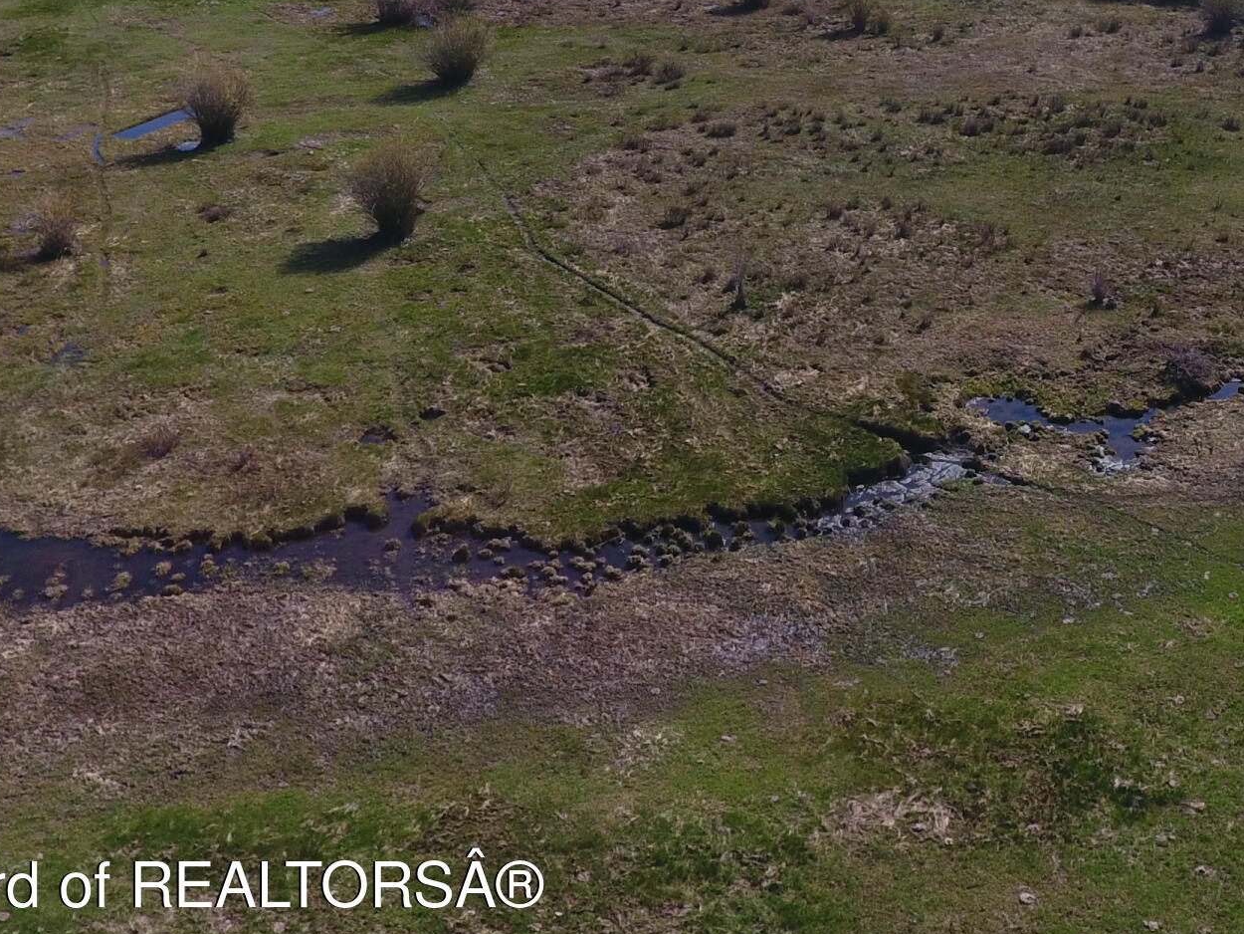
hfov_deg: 38.3
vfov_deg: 27.3
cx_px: 986
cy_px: -132
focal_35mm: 48
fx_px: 1725
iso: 100
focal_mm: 3.61
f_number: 2.8
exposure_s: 1/781
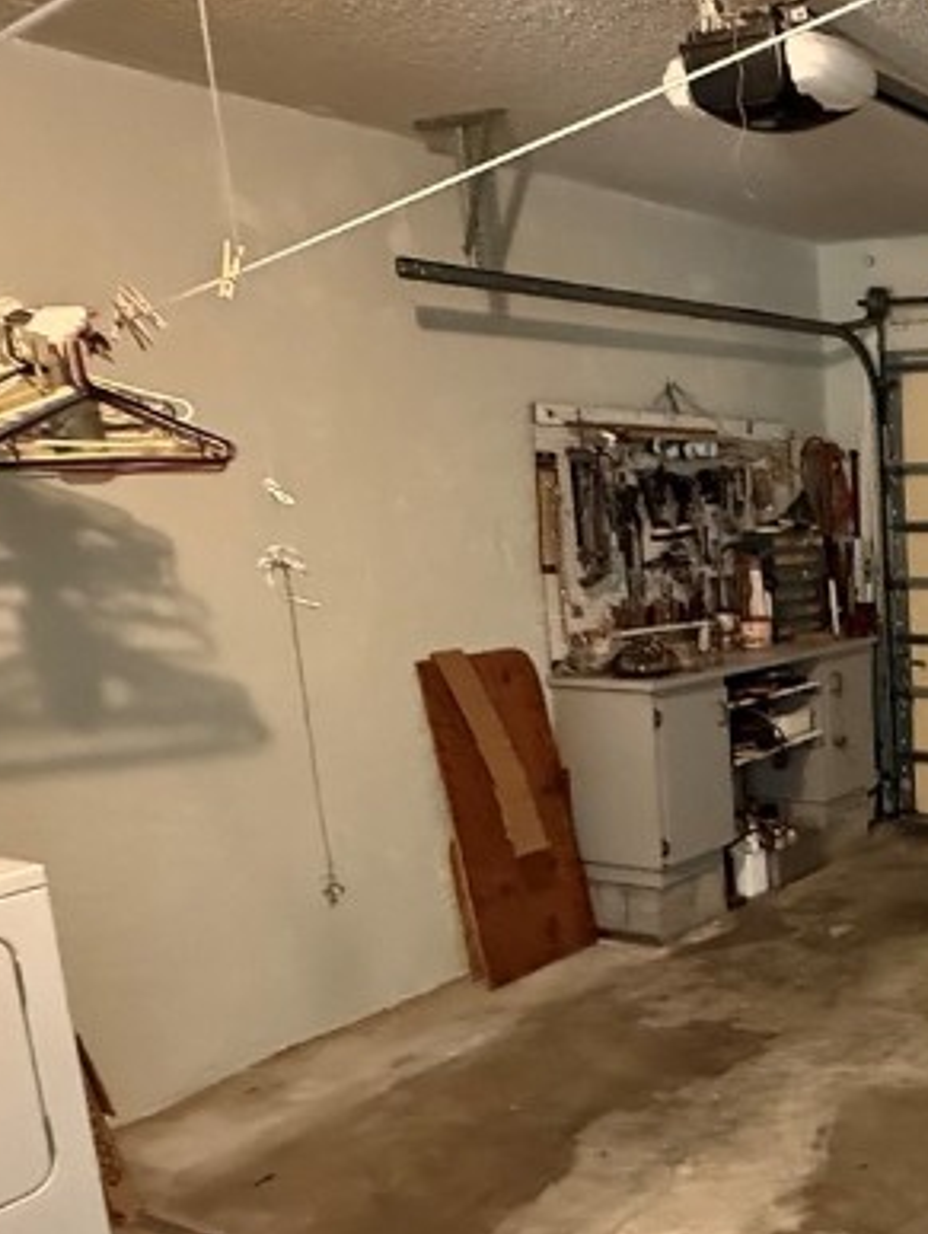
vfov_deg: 49.7
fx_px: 1320
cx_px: 1020
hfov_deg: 33.7
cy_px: 759
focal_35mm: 37
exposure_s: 1/40
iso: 1250
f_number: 2.2
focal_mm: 2.22
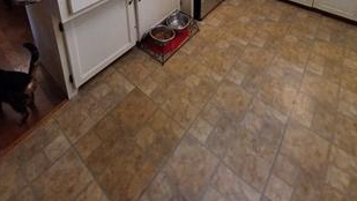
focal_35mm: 22
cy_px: -55
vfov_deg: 36.0
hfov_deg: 81.2
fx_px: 208
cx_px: 185
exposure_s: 1/60
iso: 125
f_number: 2.2
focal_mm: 1.42
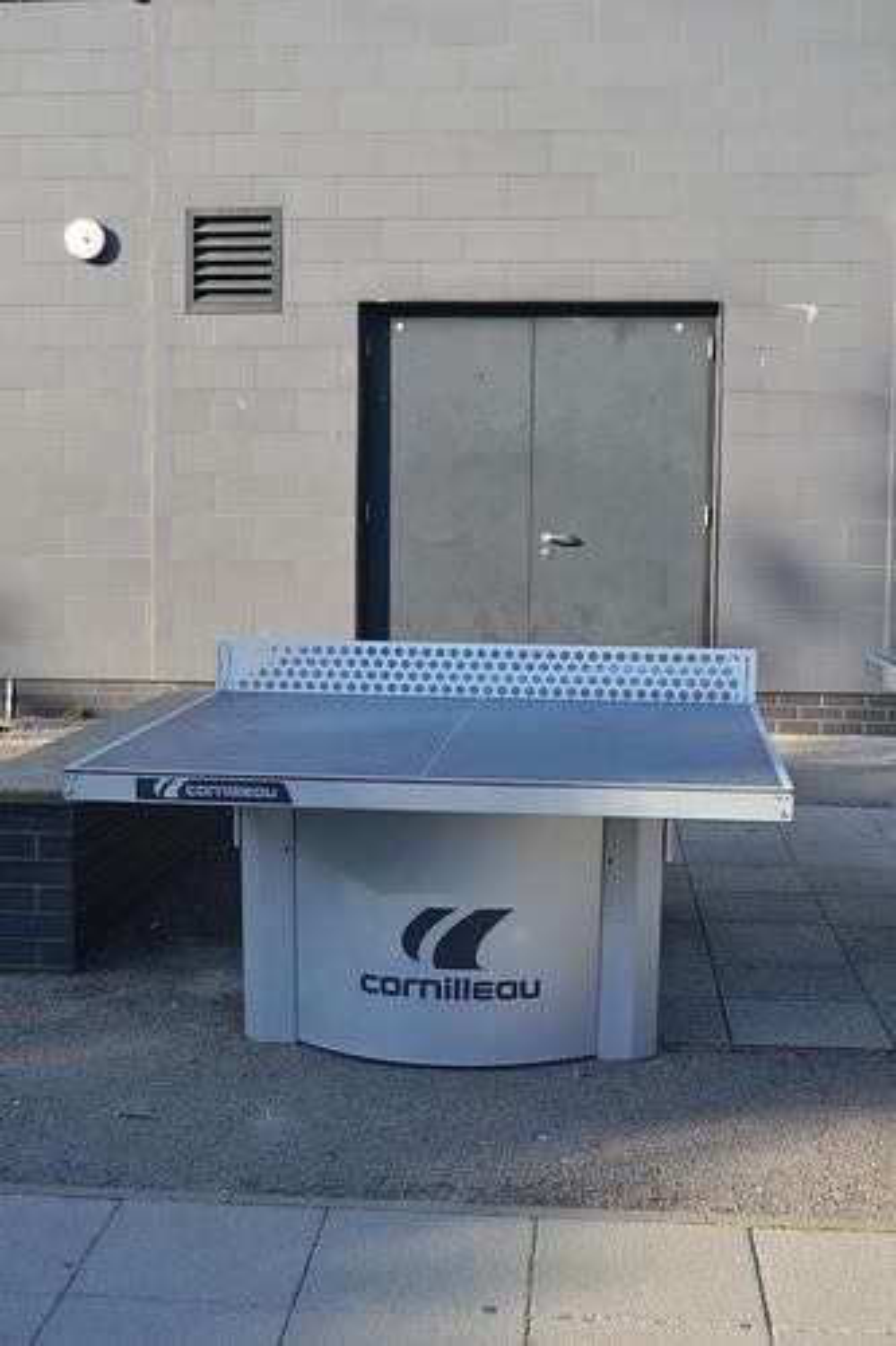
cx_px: 448
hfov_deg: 28.9
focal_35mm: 46
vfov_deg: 42.3
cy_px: 673
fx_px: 1737
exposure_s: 1/160
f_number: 6.3
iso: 100
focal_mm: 31
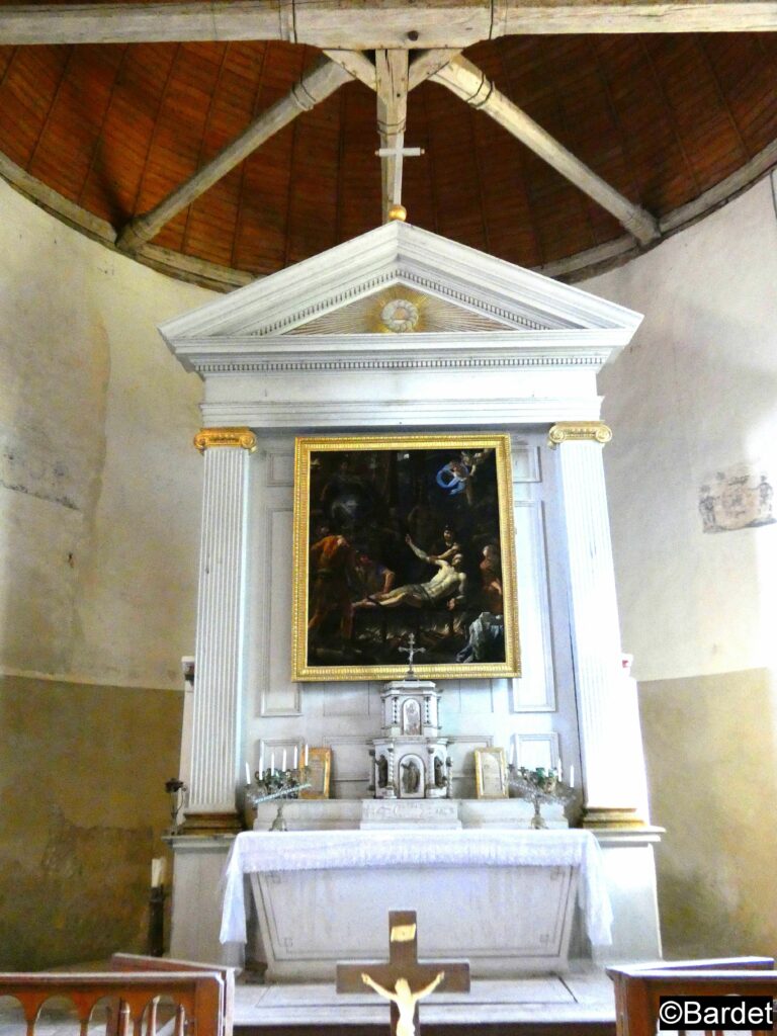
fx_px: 898
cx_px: 388
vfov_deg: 60.0
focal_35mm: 30
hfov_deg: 46.8
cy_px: 518
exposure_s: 1/40
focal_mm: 5.3
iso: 1600
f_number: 3.3
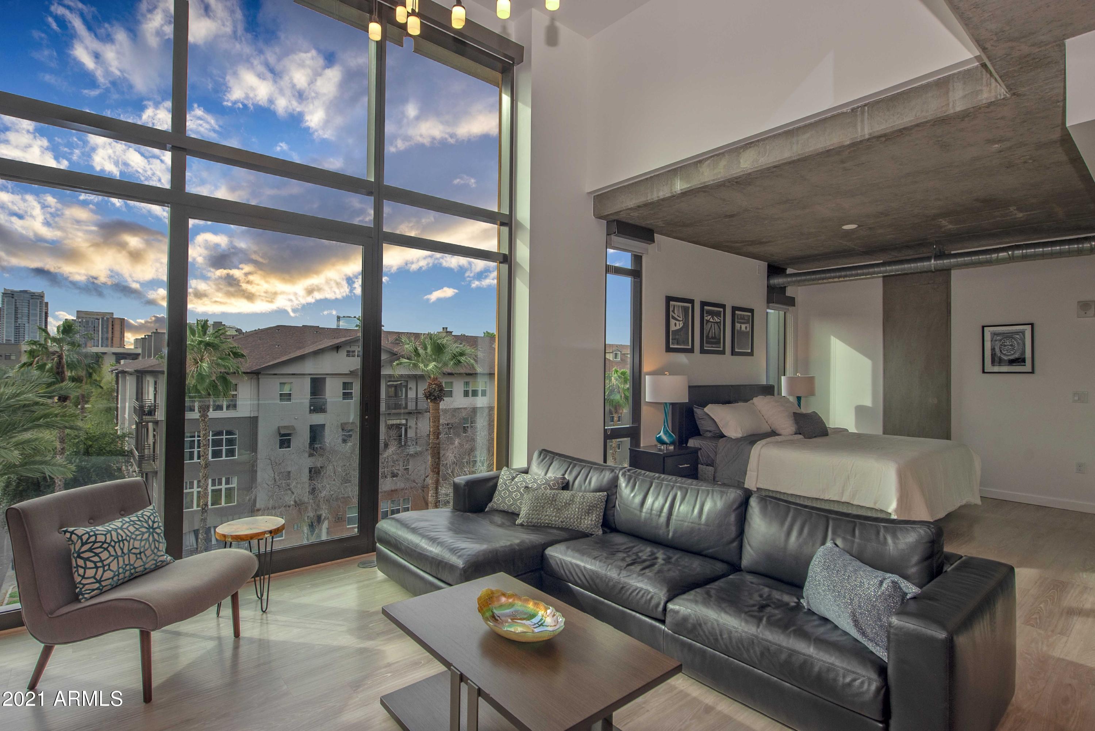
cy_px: 366
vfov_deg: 67.4
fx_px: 548
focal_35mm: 18
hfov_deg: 90.0
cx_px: 548
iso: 250
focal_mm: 18
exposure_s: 1/200
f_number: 8
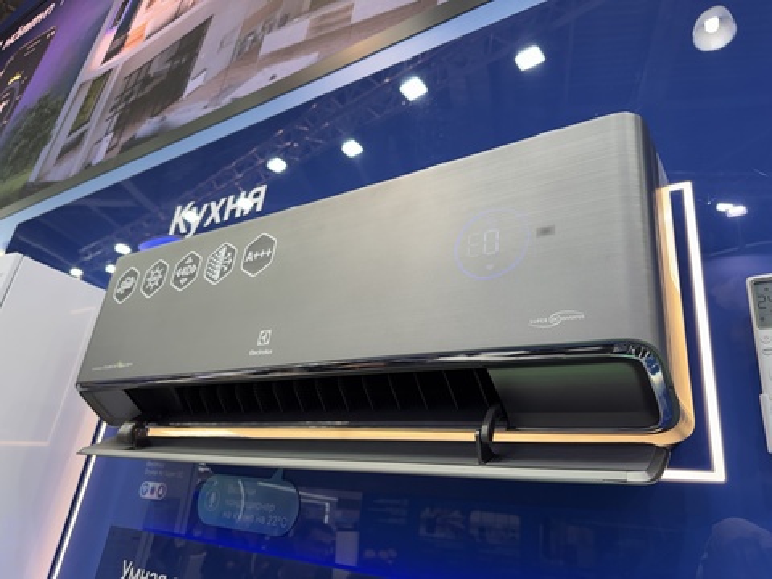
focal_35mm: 24
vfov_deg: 56.8
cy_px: 290
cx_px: 386
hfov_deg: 71.6
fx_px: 535
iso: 64
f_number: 1.78
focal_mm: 6.76
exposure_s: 1/100
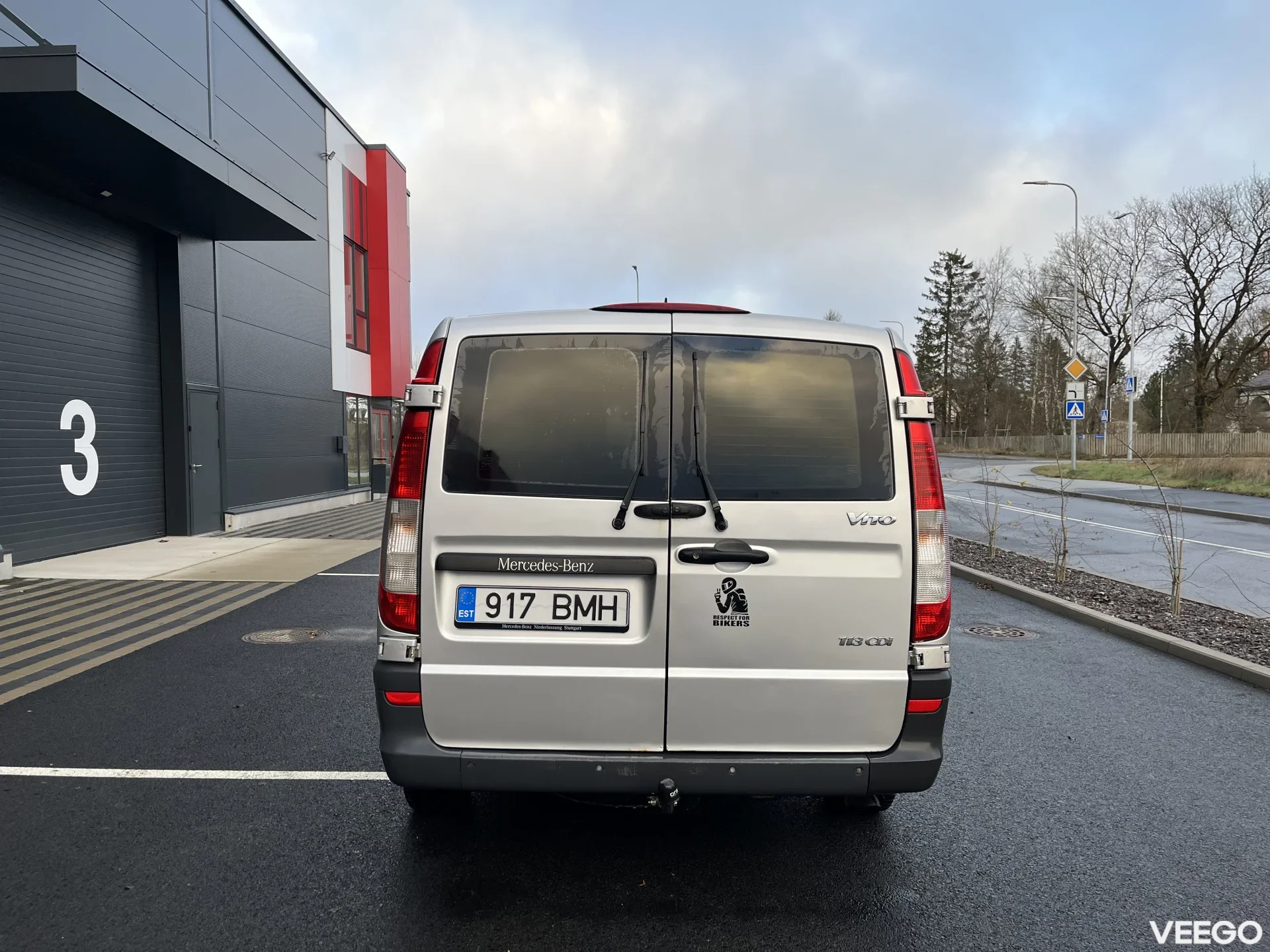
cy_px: 476
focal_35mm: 26
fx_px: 954
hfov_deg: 67.3
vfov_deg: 53.1
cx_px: 635
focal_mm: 5.1
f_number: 1.6
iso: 50
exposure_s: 1/522
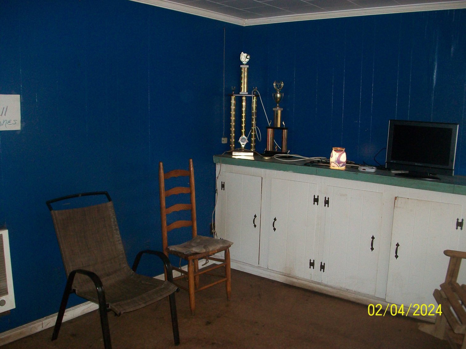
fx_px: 458
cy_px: 174
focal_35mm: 34
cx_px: 233
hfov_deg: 54.0
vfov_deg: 41.8
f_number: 2.8
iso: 160
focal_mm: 5.7
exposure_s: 1/60
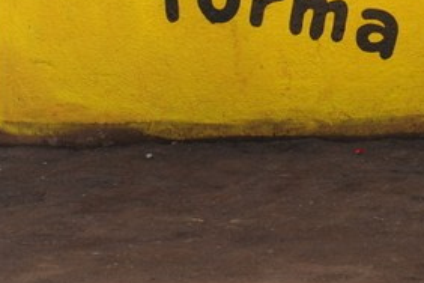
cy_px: -79
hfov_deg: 12.7
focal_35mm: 159
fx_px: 1873
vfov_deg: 8.5
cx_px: 468
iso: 800
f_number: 5.6
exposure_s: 1/500
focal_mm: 56
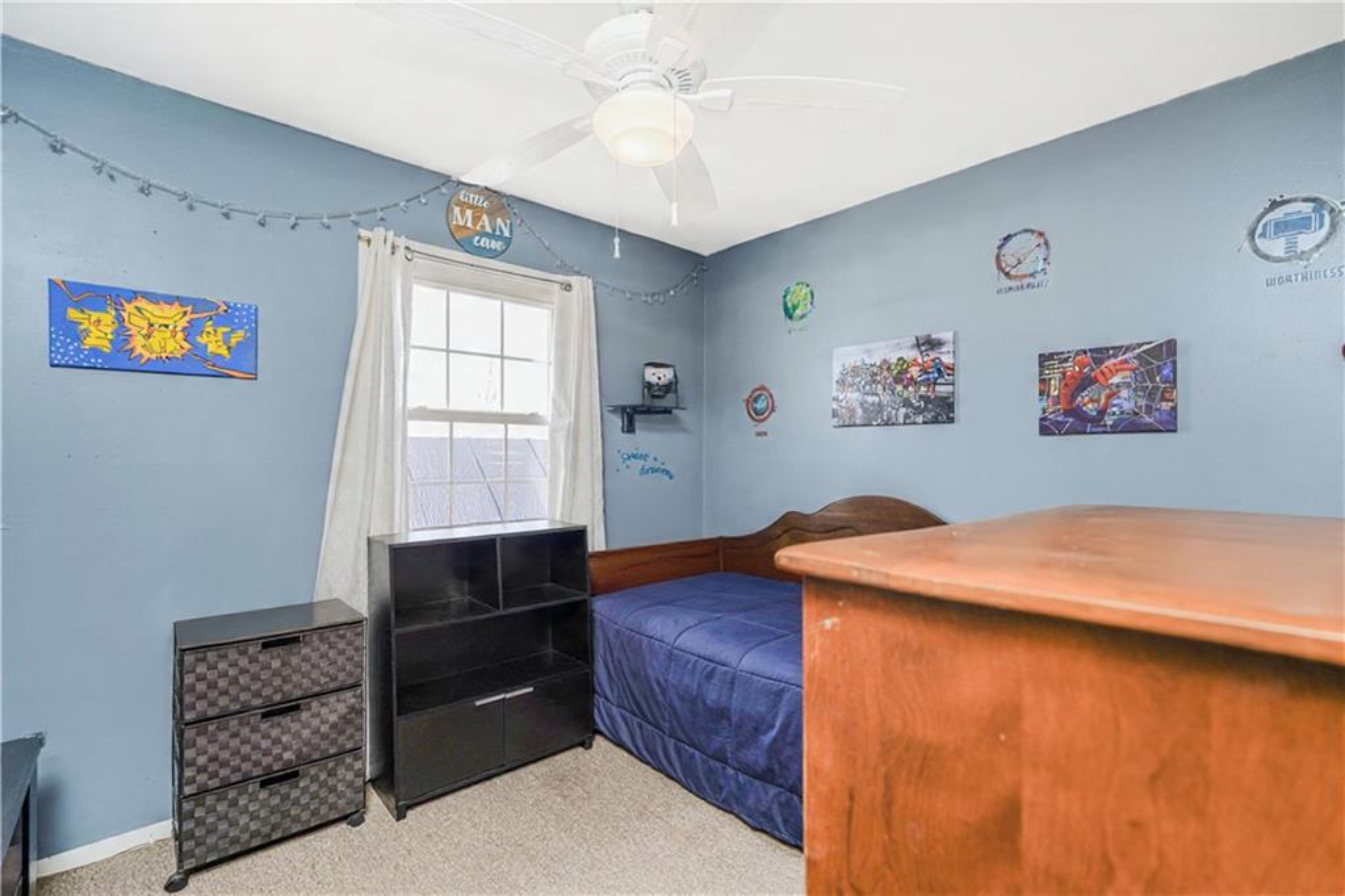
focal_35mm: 16
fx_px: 598
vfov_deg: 73.7
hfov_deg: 96.8
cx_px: 672
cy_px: 448
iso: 50
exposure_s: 1/30
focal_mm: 16
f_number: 4
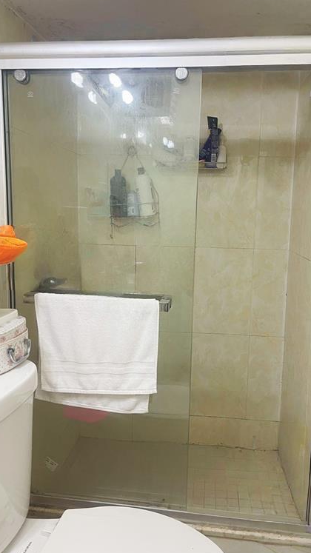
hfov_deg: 41.4
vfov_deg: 67.9
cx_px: 170
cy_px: 272
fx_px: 411
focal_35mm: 28
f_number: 1.6
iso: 125
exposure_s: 1/60
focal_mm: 5.1
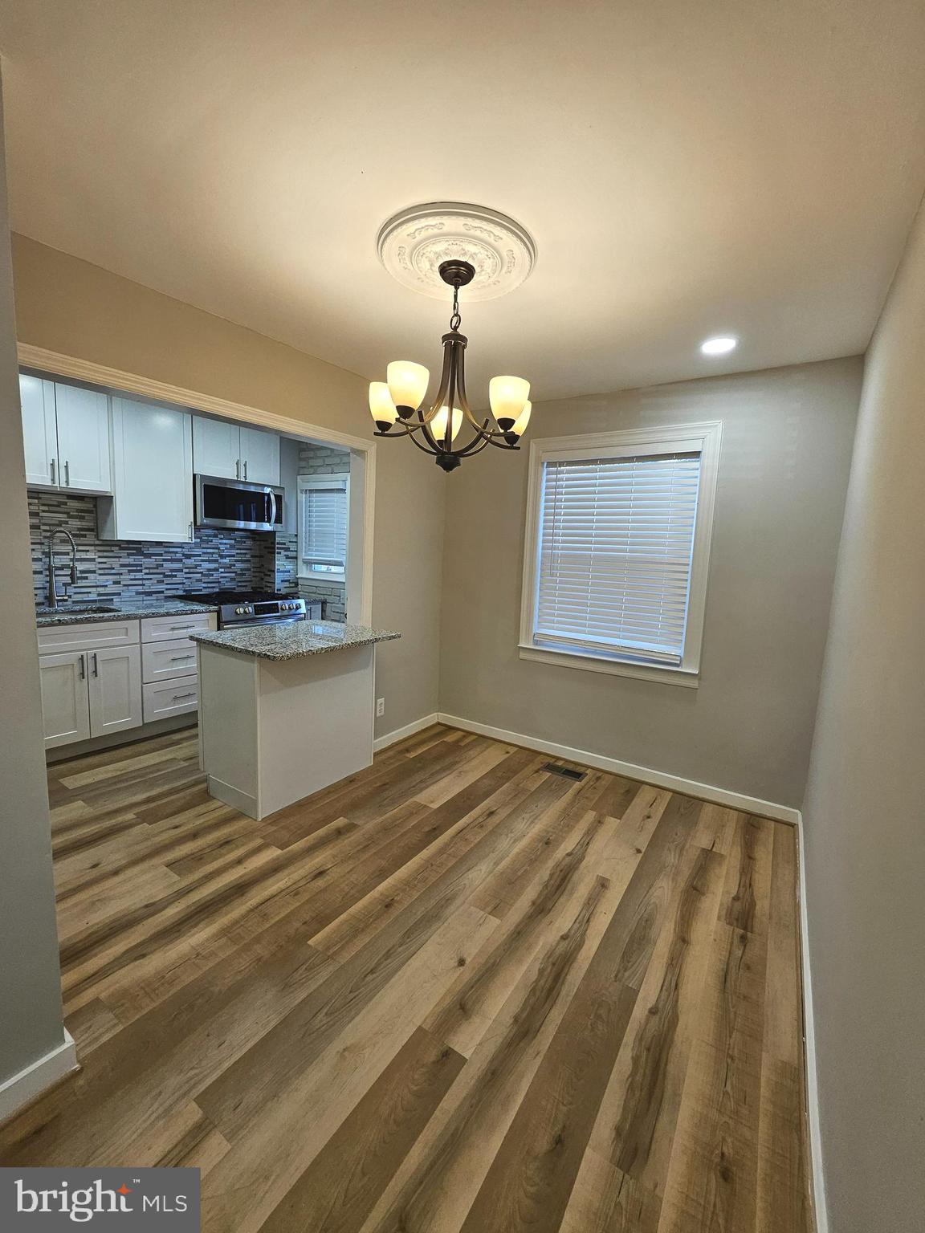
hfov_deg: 89.9
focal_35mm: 13
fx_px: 463
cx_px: 462
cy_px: 616
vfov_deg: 106.2
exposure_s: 1/60
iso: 50
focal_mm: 1.74
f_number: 2.2
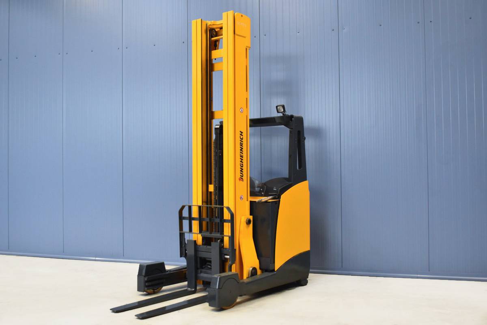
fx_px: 528
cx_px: 244
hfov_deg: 49.6
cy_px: 162
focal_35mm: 39
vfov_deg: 34.2
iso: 1600
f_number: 5
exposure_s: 1/100
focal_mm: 26
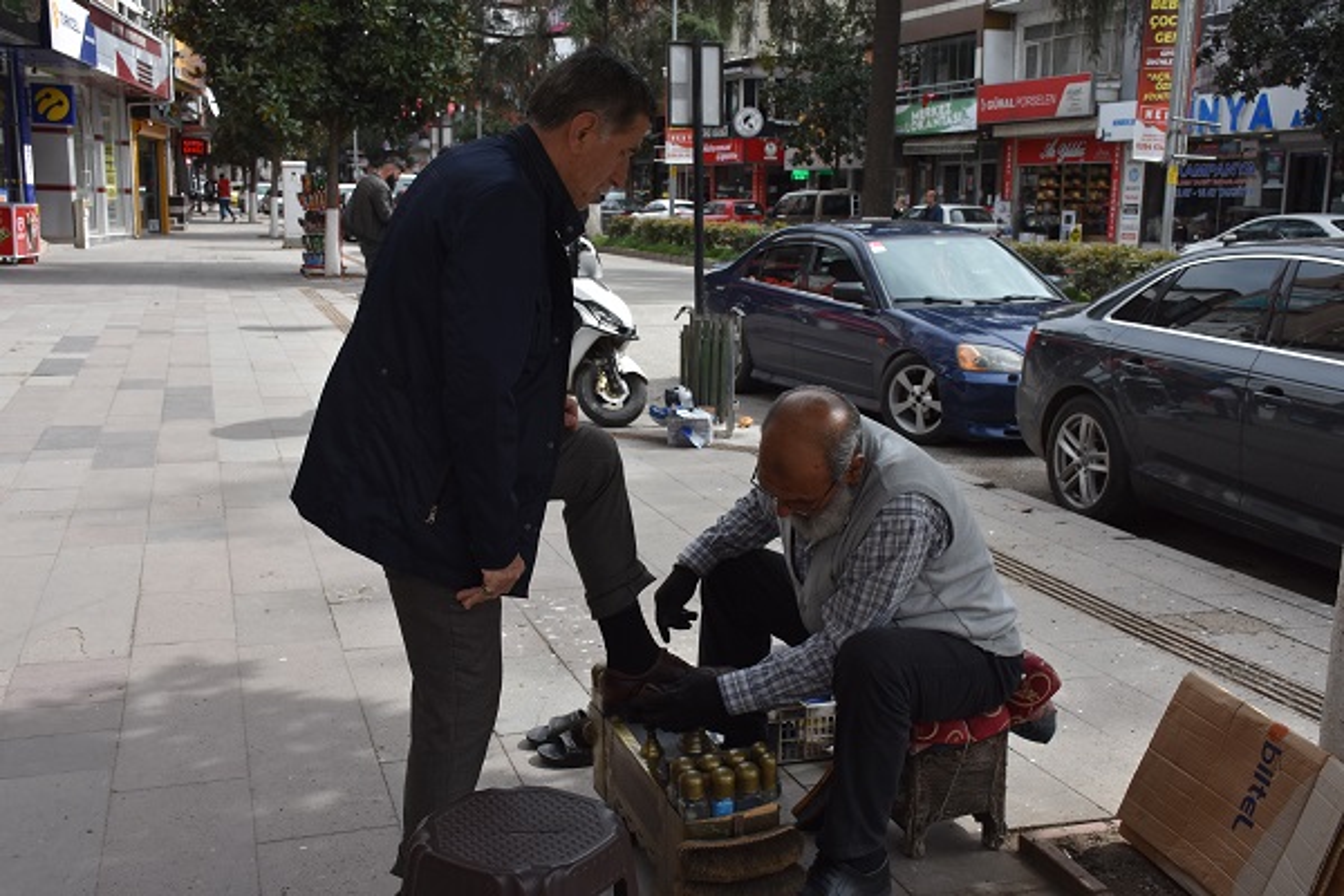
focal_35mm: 39
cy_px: 448
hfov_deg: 49.6
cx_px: 672
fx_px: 1456
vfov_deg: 34.2
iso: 400
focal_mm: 26
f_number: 8
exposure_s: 1/500
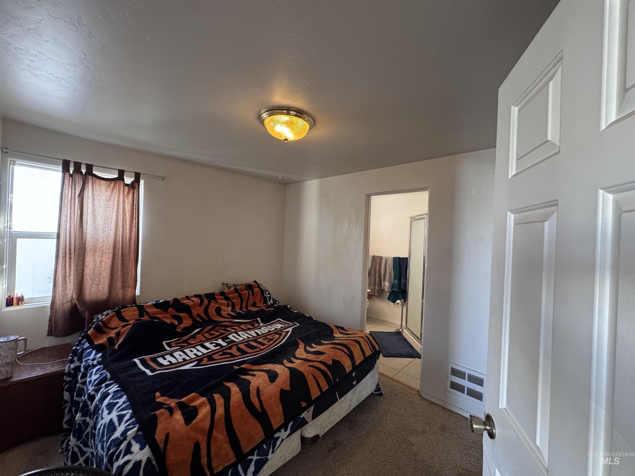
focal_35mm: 14
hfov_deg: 102.1
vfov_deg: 85.7
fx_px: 257
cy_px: 238
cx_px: 318
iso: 400
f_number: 2.2
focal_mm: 2.22
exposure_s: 1/60
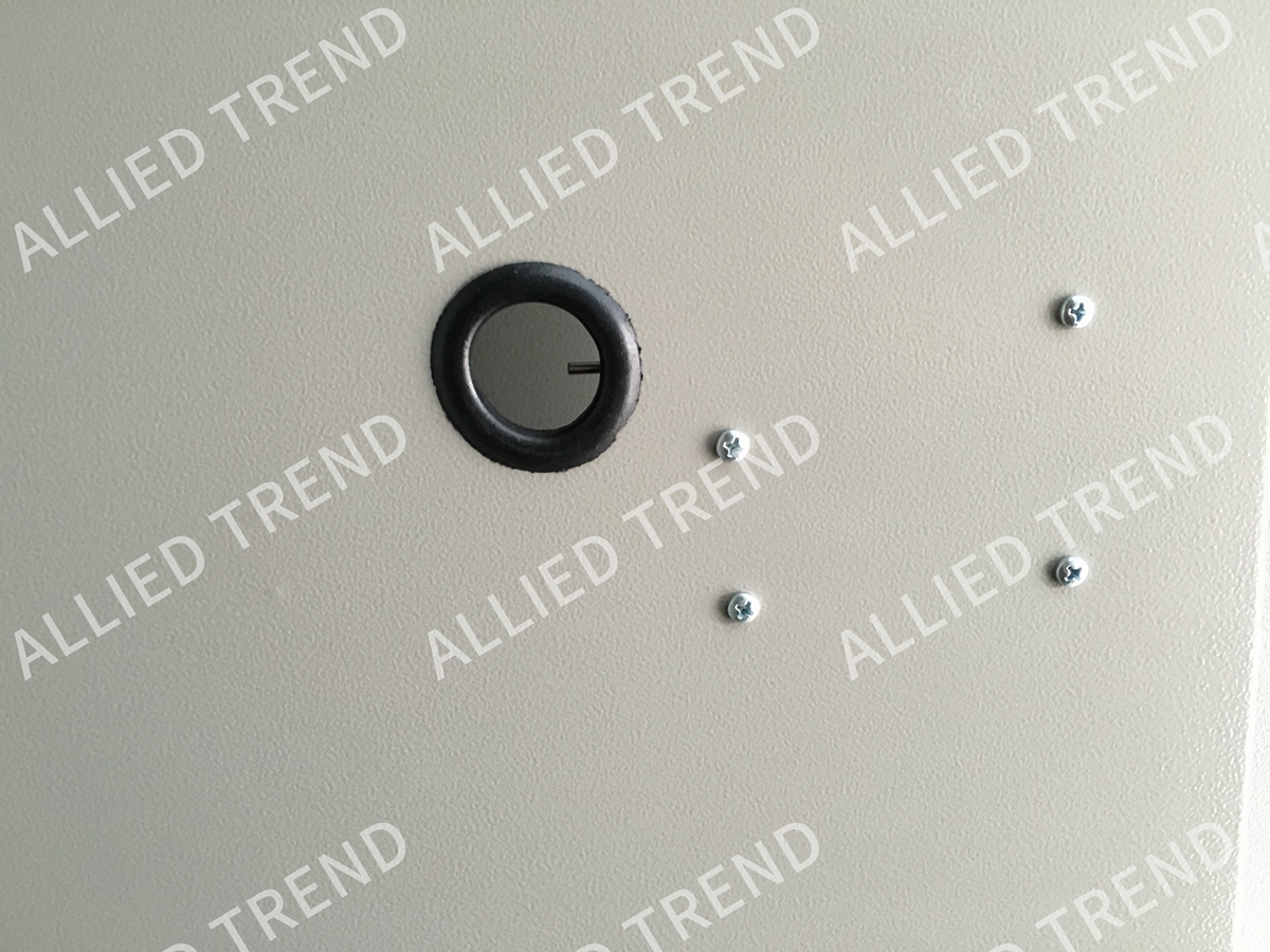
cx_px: 635
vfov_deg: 48.2
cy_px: 476
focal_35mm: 29
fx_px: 1064
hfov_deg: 61.7
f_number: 2.2
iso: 200
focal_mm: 4.15
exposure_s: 1/33
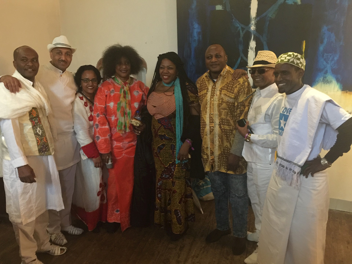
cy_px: 132
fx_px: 295
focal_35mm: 29
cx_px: 176
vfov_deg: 48.2
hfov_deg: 61.7
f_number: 2.2
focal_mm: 4.15
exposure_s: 1/4
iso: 160
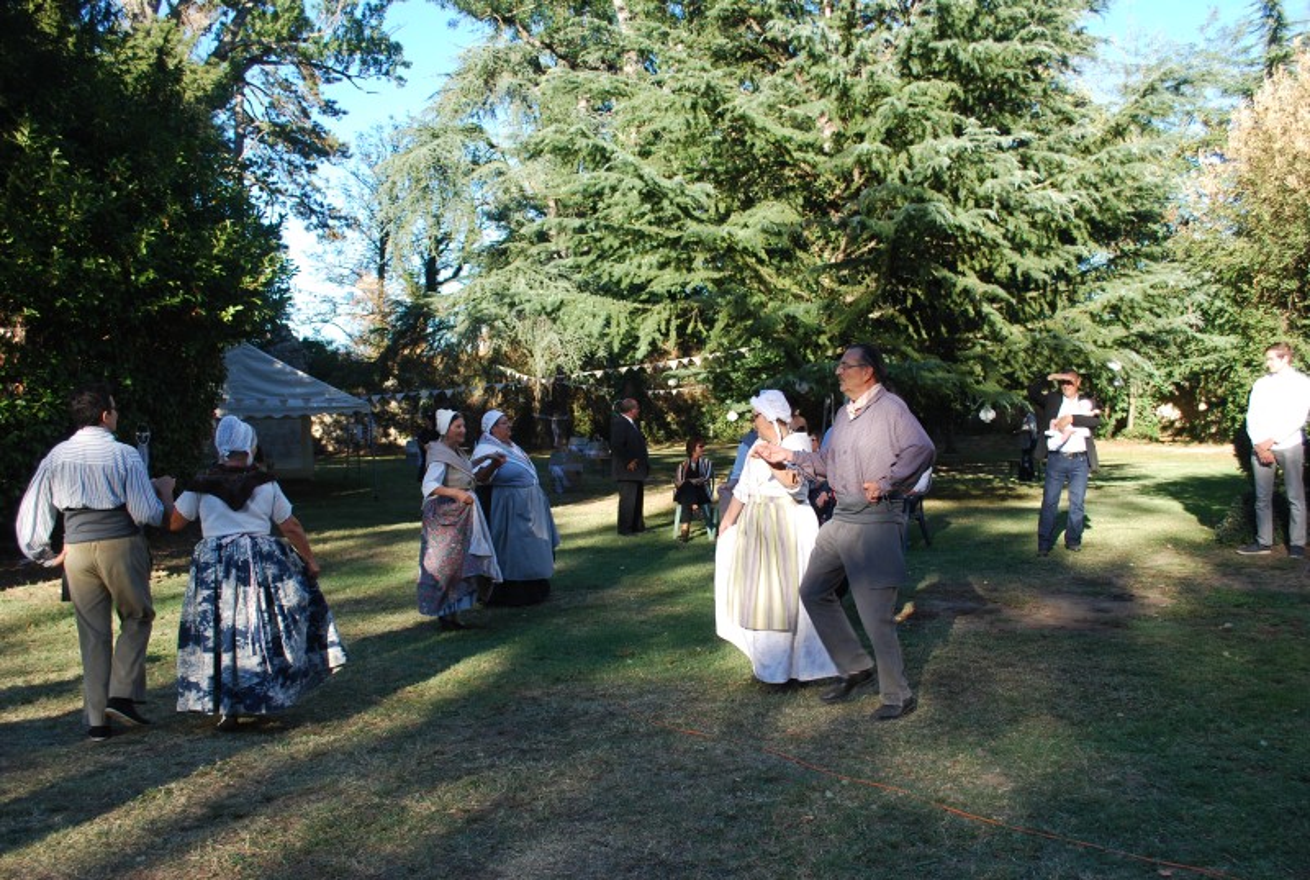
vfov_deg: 43.8
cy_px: 440
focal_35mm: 30
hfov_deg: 61.8
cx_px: 655
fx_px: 1094
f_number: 5.6
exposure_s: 1/125
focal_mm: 20
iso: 110
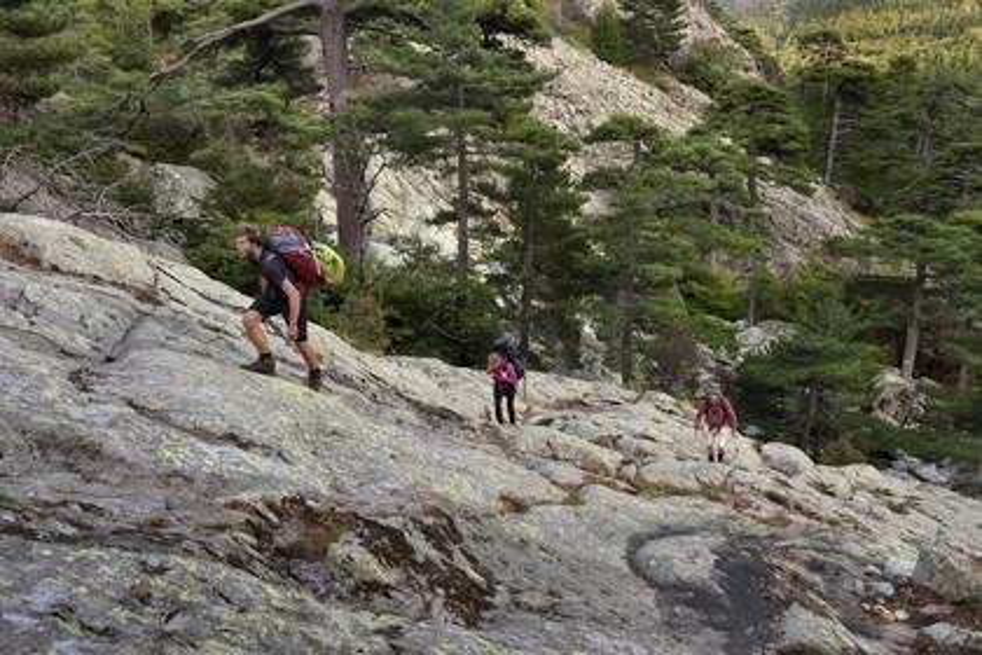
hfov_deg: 50.7
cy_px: 328
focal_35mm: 38
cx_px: 491
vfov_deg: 35.1
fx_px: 1036
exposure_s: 1/125
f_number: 8
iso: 400
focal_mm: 38
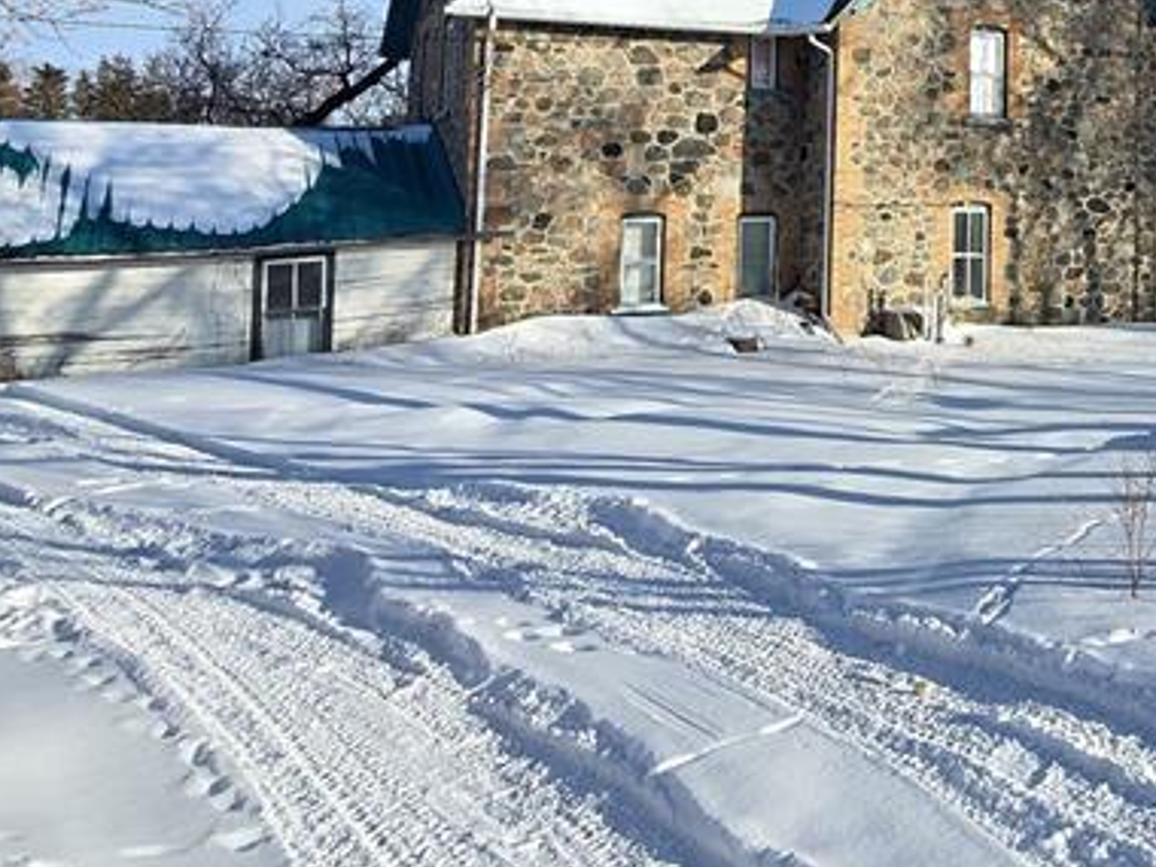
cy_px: 70
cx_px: 1062
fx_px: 1169
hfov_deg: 46.9
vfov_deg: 37.7
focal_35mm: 35
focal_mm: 2.2
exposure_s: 1/2384
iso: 50
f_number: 2.2
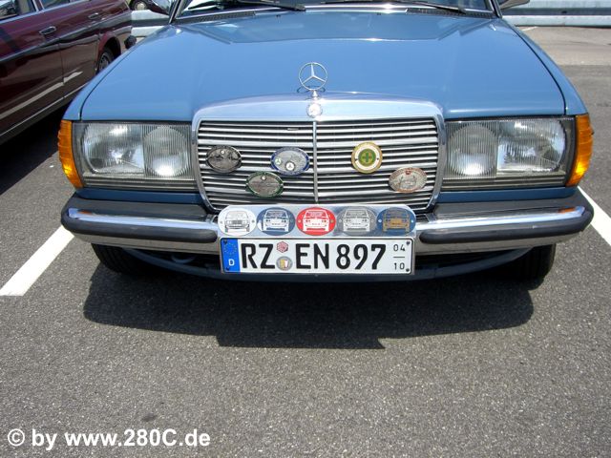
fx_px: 671
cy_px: 229
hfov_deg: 49.0
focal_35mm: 38
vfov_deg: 37.7
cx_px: 306
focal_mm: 6.2
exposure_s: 1/640
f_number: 4.3
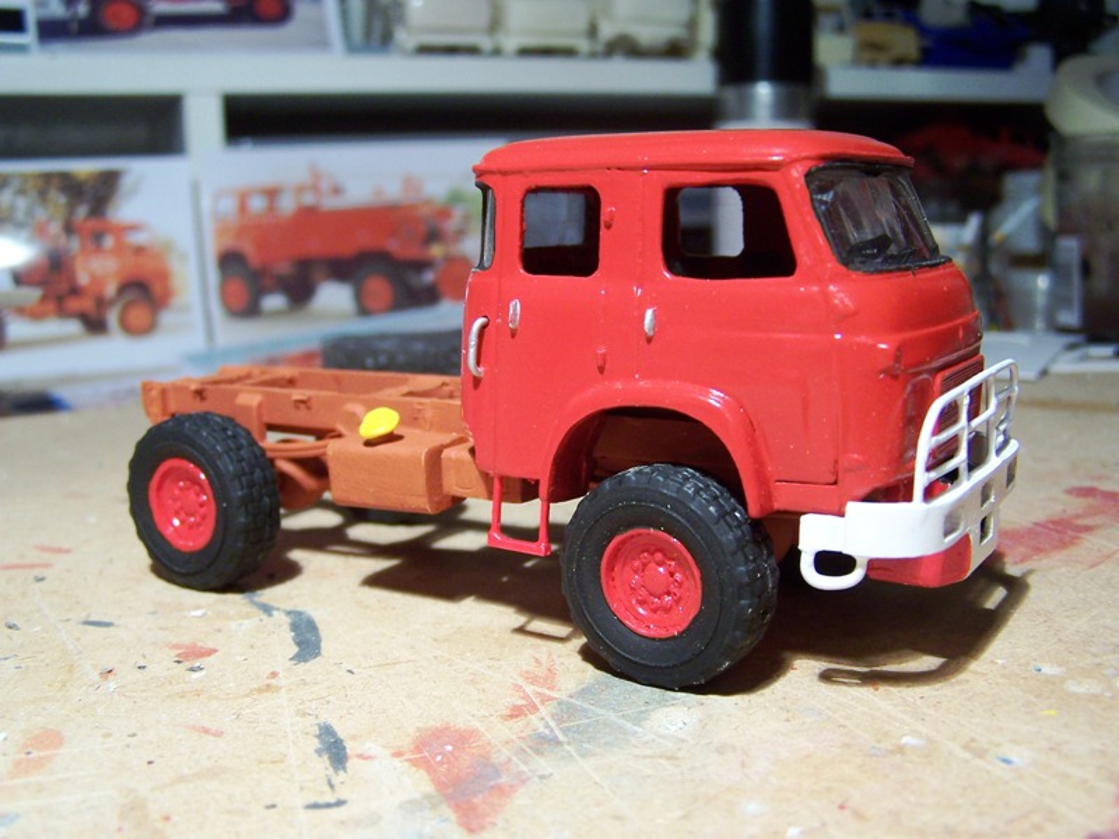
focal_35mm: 38
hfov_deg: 49.0
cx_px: 560
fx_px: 1228
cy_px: 420
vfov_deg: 37.7
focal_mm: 6.3
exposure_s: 1/30
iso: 140
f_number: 2.8
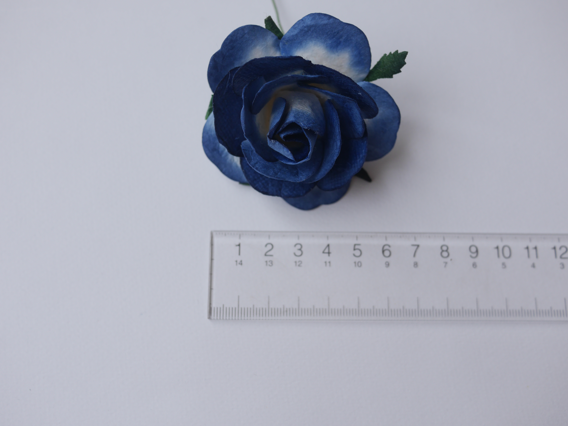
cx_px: 284
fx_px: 657
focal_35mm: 40
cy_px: 213
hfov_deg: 46.8
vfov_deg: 36.0
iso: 200
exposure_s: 1/320
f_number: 3.2
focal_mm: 20
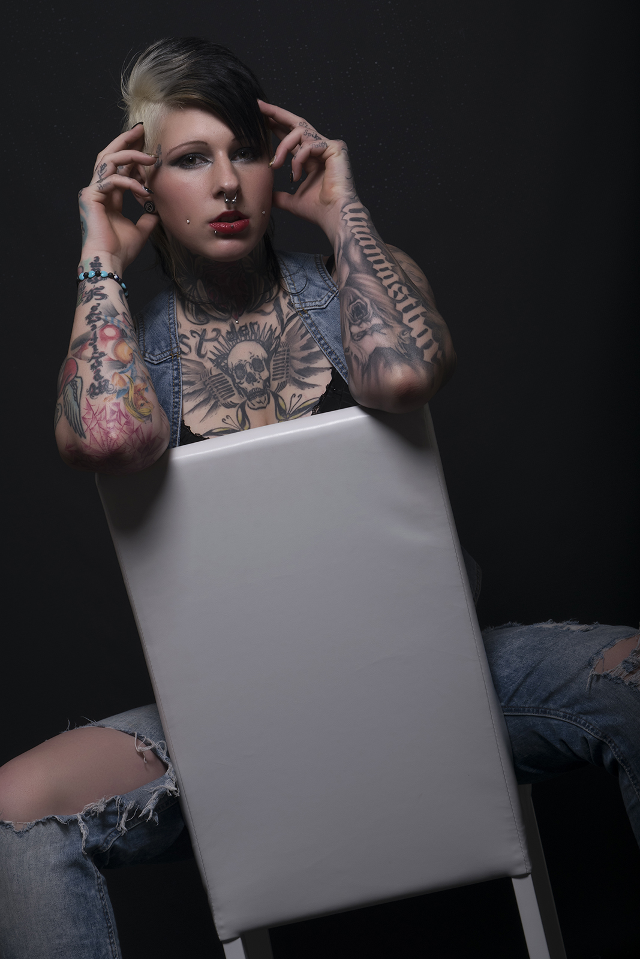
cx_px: 320
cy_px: 480
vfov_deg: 24.6
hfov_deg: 16.6
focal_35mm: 82
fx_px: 2199
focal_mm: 55
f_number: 16
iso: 100
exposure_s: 1/200
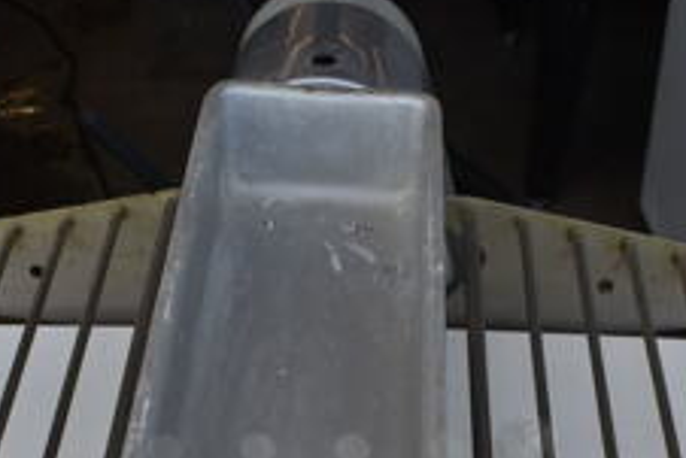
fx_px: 1392
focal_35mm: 73
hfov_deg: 27.7
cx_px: 352
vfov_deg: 17.7
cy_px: 573
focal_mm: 18
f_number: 6.3
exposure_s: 1/160
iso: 100
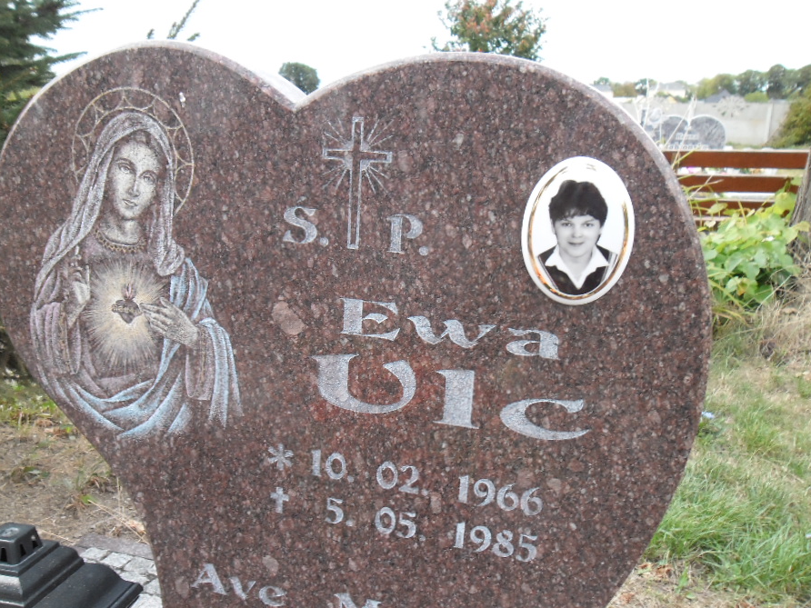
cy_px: 339
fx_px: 726
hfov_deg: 58.3
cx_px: 369
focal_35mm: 31
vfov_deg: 45.4
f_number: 3.5
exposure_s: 1/47
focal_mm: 4.9
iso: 100
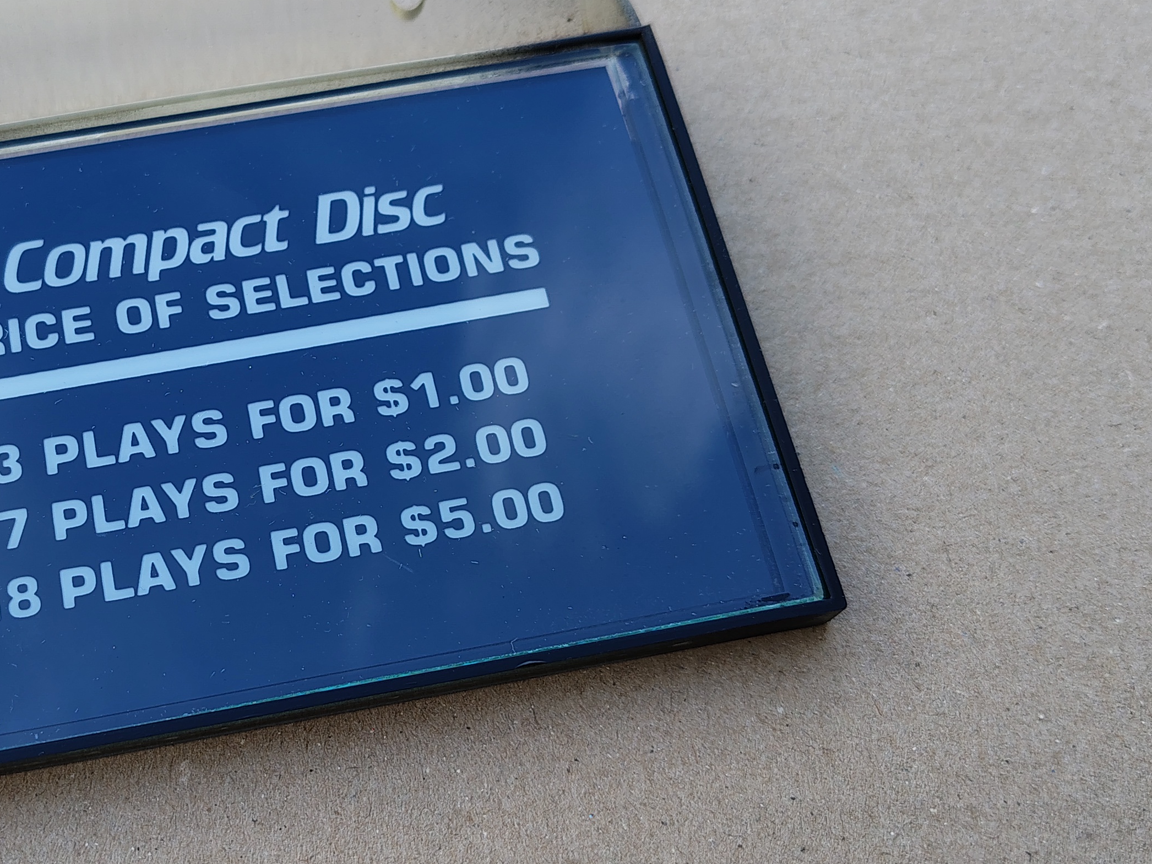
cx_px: 271
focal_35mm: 47
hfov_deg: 39.2
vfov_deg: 30.9
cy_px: 411
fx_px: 1564
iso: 100
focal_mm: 5.56
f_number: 1.8
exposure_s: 1/301
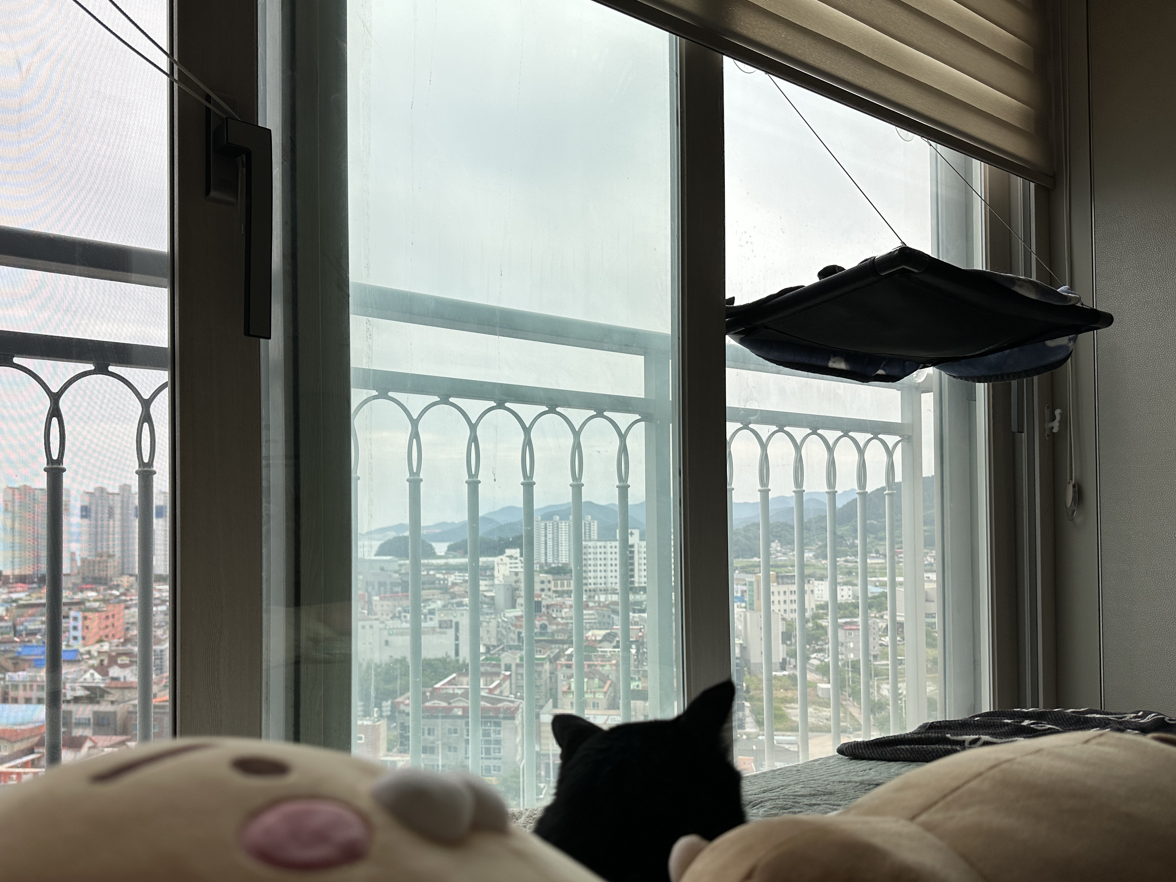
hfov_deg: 63.3
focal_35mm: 28
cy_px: 506
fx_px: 951
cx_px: 537
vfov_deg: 49.6
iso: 80
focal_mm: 6.86
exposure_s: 1/1433
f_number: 1.78
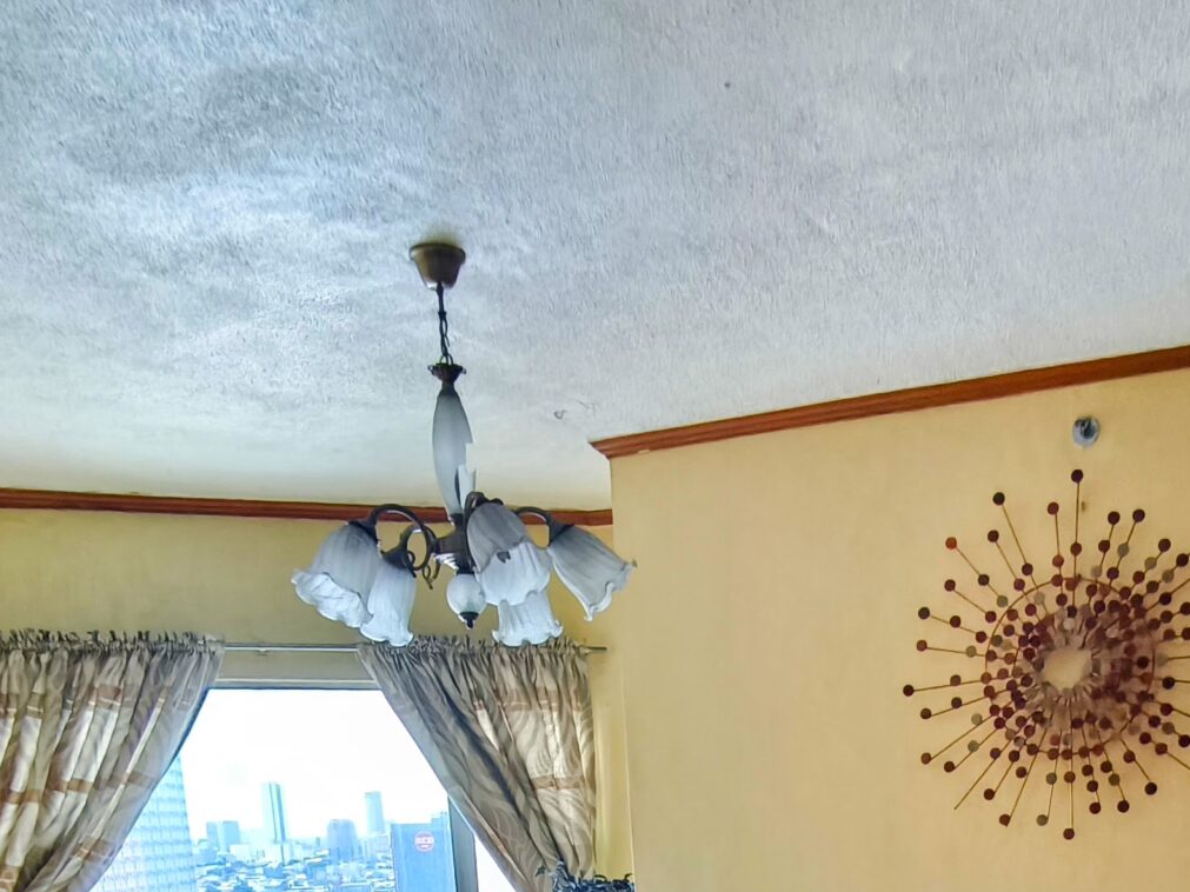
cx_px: 763
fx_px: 1306
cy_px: 1091
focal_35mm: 38
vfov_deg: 31.2
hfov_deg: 48.4
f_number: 2.2
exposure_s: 1/30
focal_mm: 1.91
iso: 500
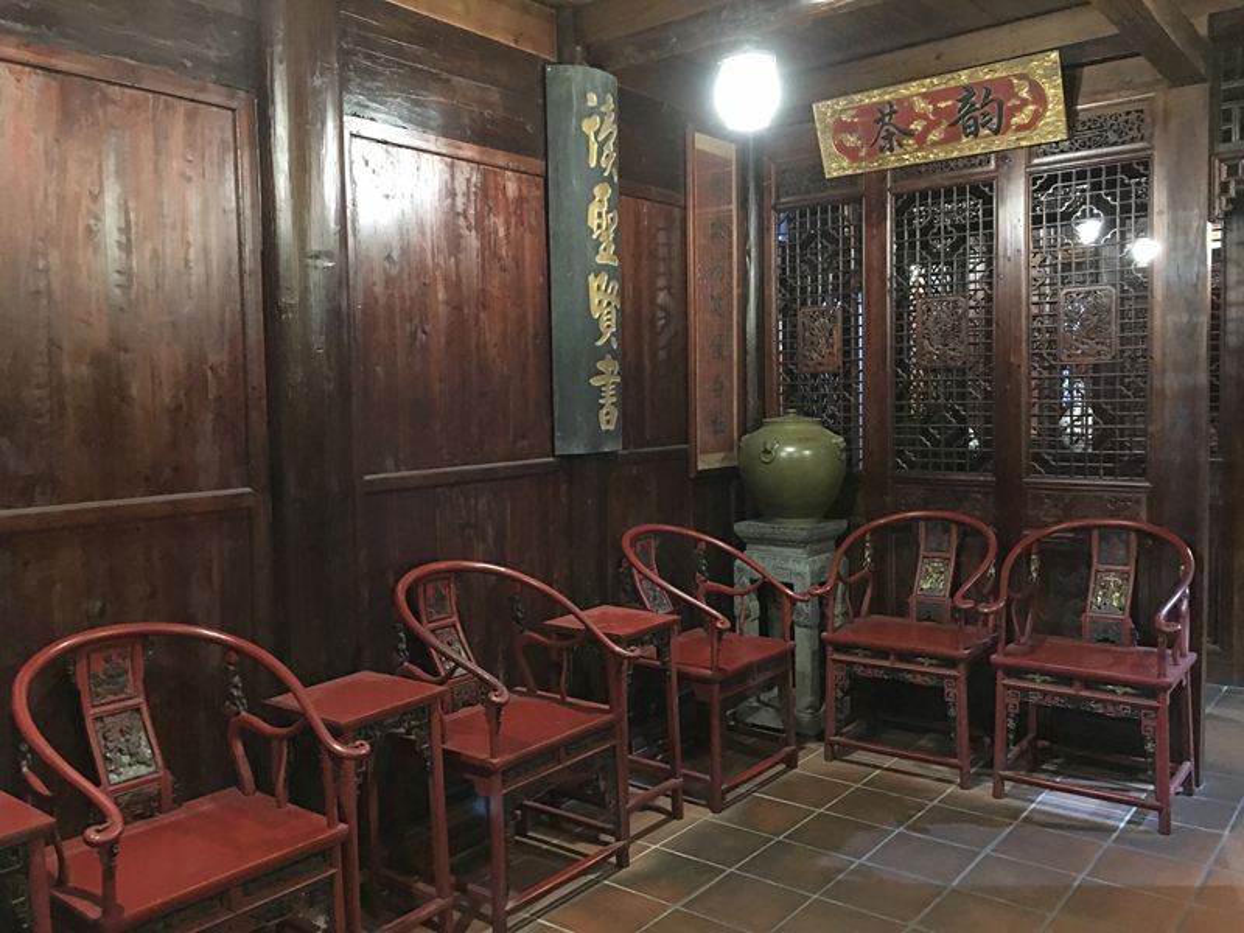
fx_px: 1042
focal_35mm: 29
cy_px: 466
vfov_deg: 48.2
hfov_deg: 61.7
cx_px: 622
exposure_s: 1/4
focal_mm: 4.15
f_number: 2.2
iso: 160
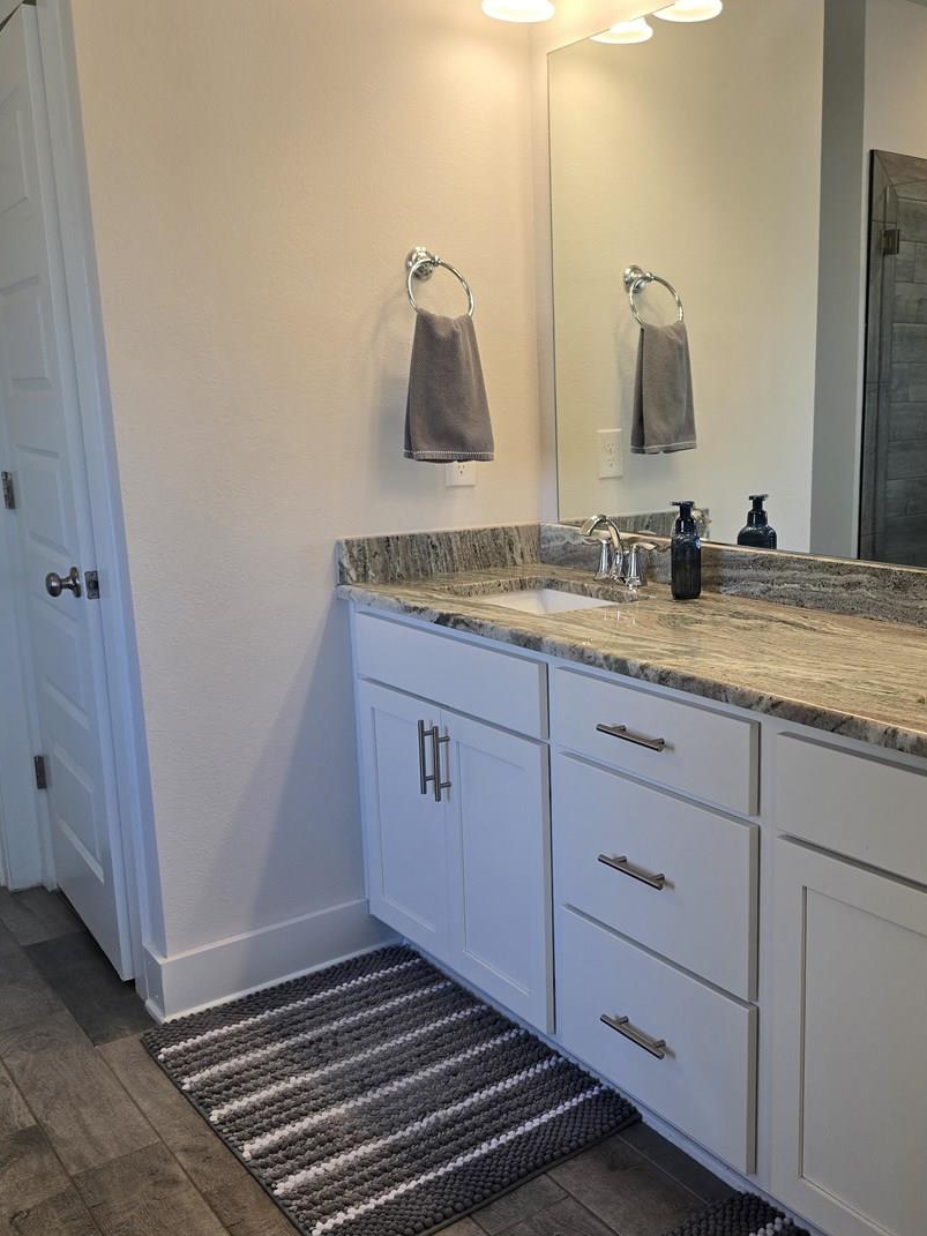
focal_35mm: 33
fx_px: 1179
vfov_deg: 55.3
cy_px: 637
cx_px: 638
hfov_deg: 42.2
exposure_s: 1/120
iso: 50
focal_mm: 6.3
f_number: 1.7
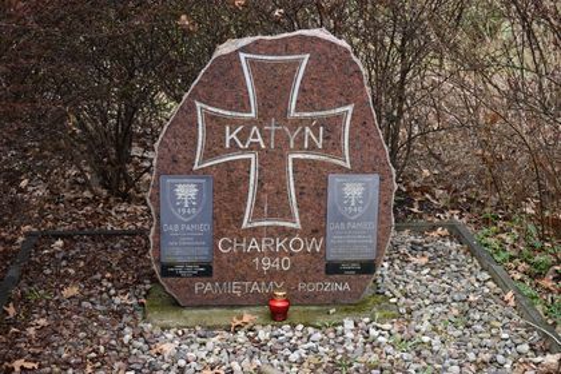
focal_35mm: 57
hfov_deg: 35.1
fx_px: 888
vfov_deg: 23.8
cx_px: 280
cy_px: 187
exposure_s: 1/60
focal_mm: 38
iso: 500
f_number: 4.8
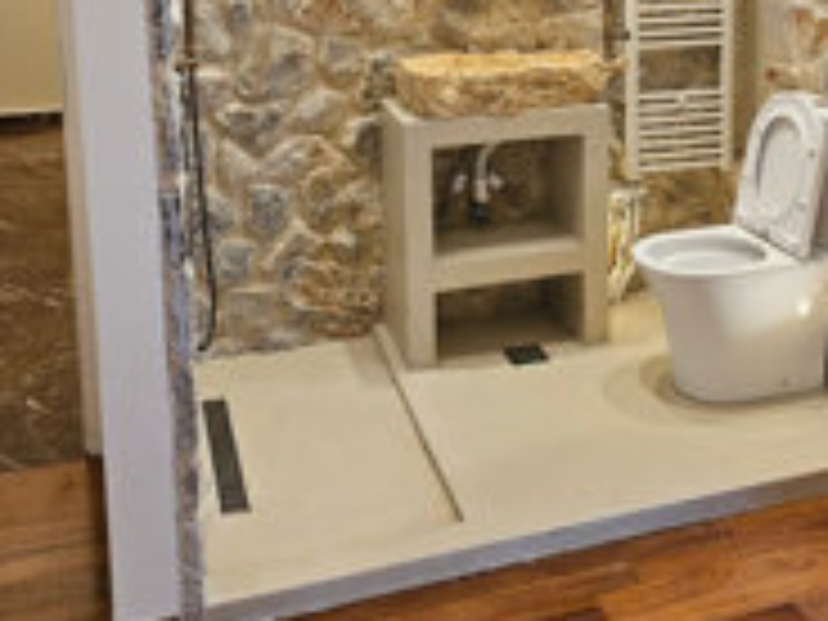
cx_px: 513
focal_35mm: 45
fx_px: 1076
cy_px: 50
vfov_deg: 30.6
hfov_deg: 41.8
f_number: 1.7
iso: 80
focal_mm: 6.3
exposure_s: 1/100
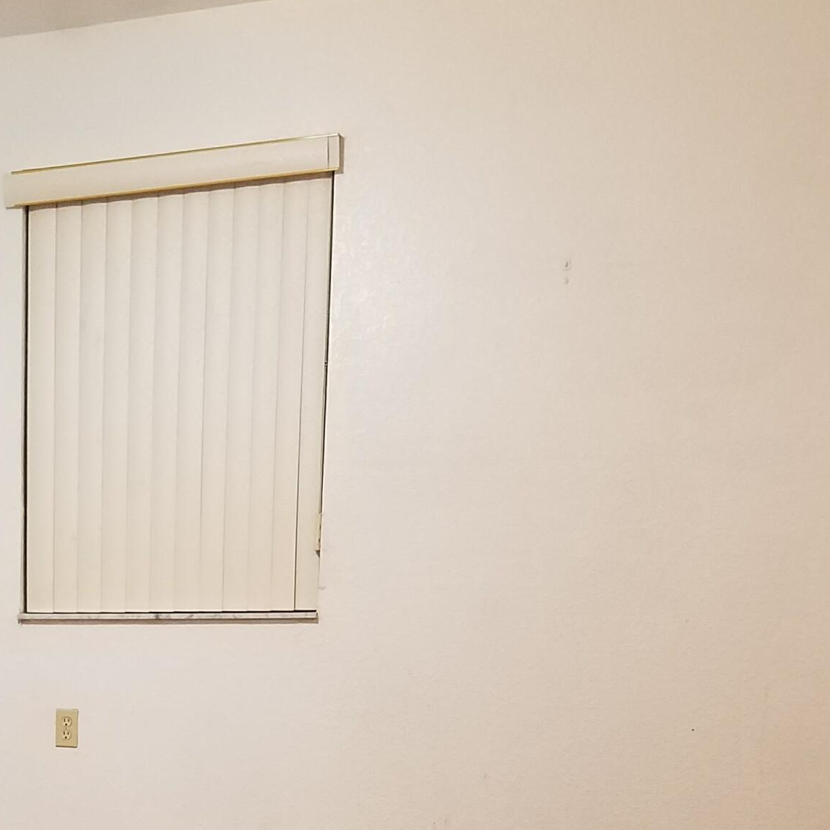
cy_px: 730
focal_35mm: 60
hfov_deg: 27.3
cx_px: 48
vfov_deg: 27.7
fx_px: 1628
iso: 125
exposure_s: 1/24
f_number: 1.7
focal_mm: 4.2
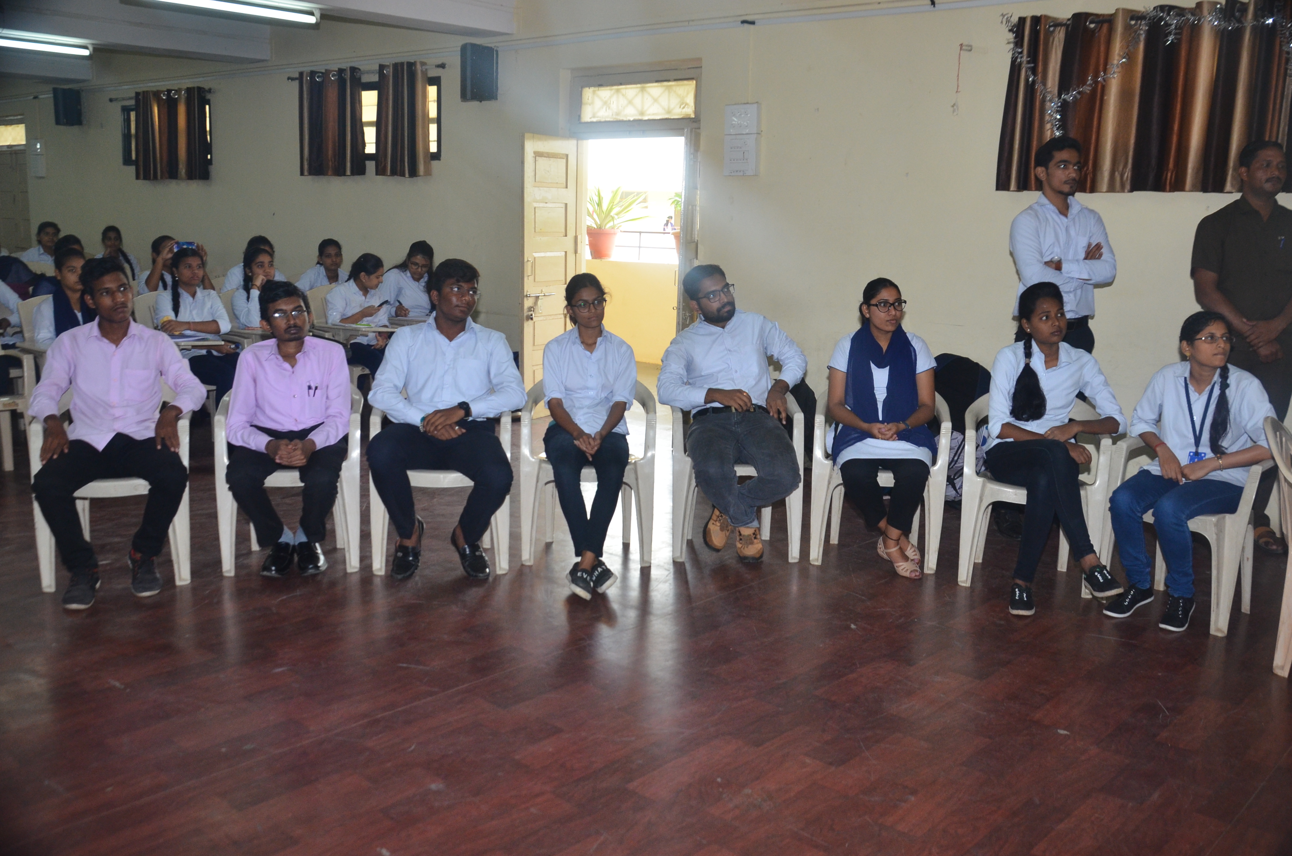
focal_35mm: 33
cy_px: 428
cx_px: 646
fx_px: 1182
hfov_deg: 57.3
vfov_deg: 39.8
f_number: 5
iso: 800
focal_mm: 22
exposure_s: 1/100
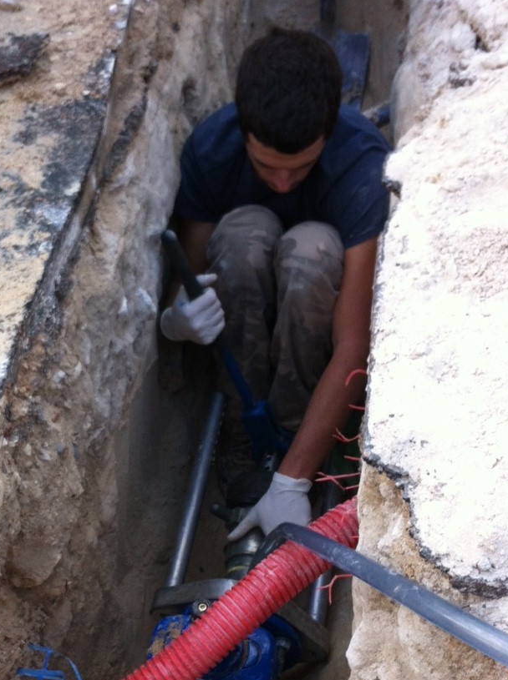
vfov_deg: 34.7
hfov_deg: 26.3
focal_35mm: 55
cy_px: 439
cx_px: 166
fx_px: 1080
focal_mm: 3.85
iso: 100
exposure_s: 1/120
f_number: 2.8
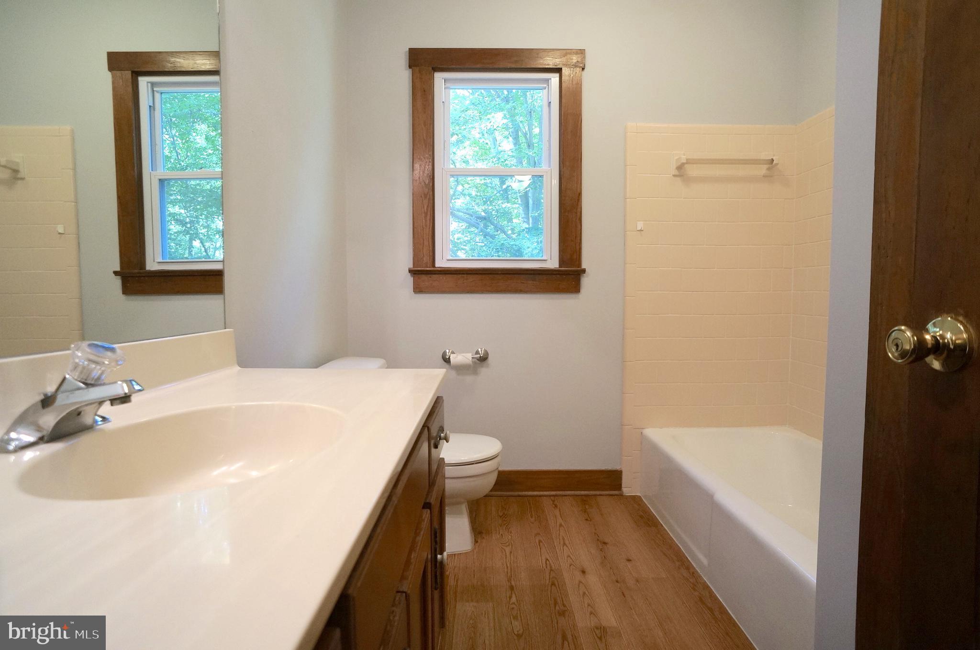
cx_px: 490
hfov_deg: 73.8
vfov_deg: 53.0
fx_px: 652
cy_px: 325
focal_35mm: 24
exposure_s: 1/60
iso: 500
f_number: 4
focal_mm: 16
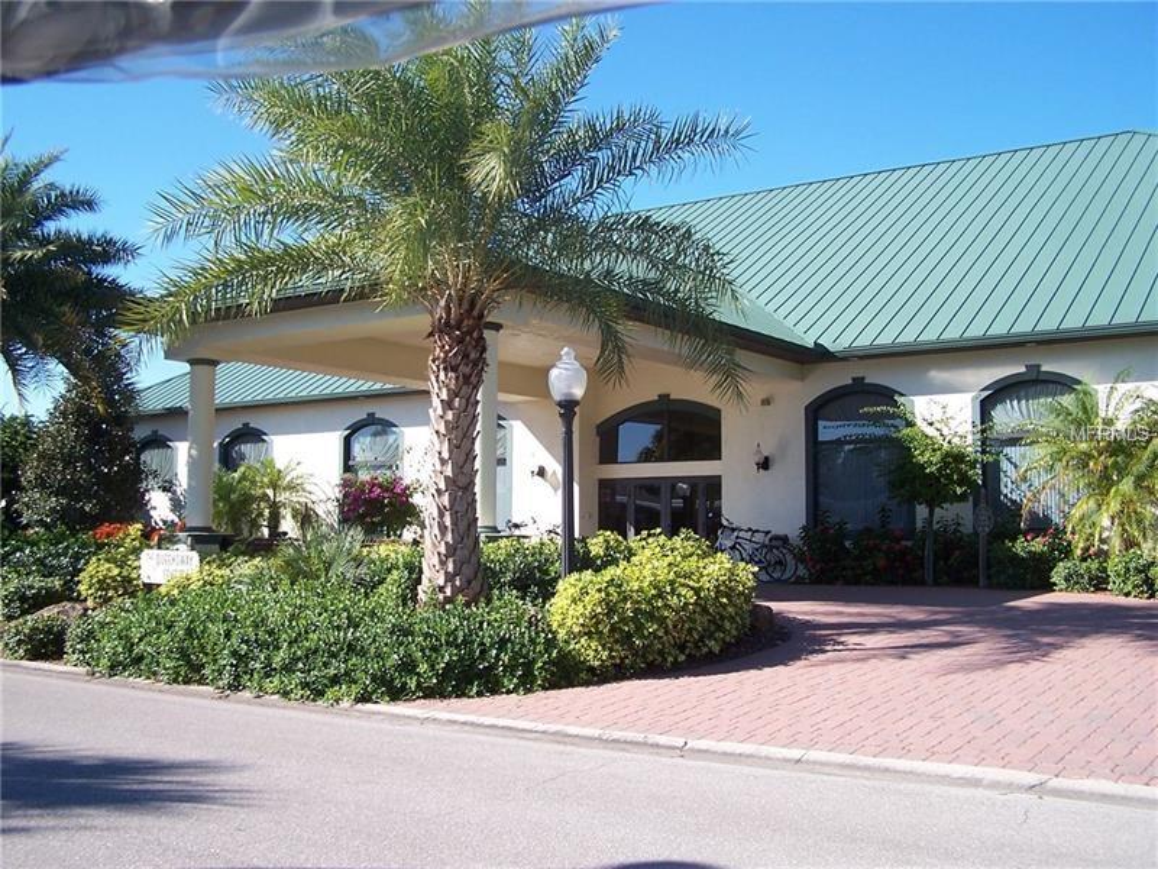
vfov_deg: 37.7
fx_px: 1271
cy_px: 434
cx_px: 579
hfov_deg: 49.0
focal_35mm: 38
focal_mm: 6.3
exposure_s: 1/750
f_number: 2.8
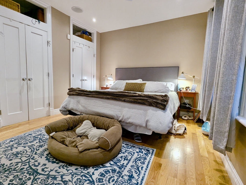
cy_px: 90
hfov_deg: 90.9
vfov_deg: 74.9
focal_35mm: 17
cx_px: 118
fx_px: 121
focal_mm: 2.35
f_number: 2.2
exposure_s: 1/23.8
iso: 111
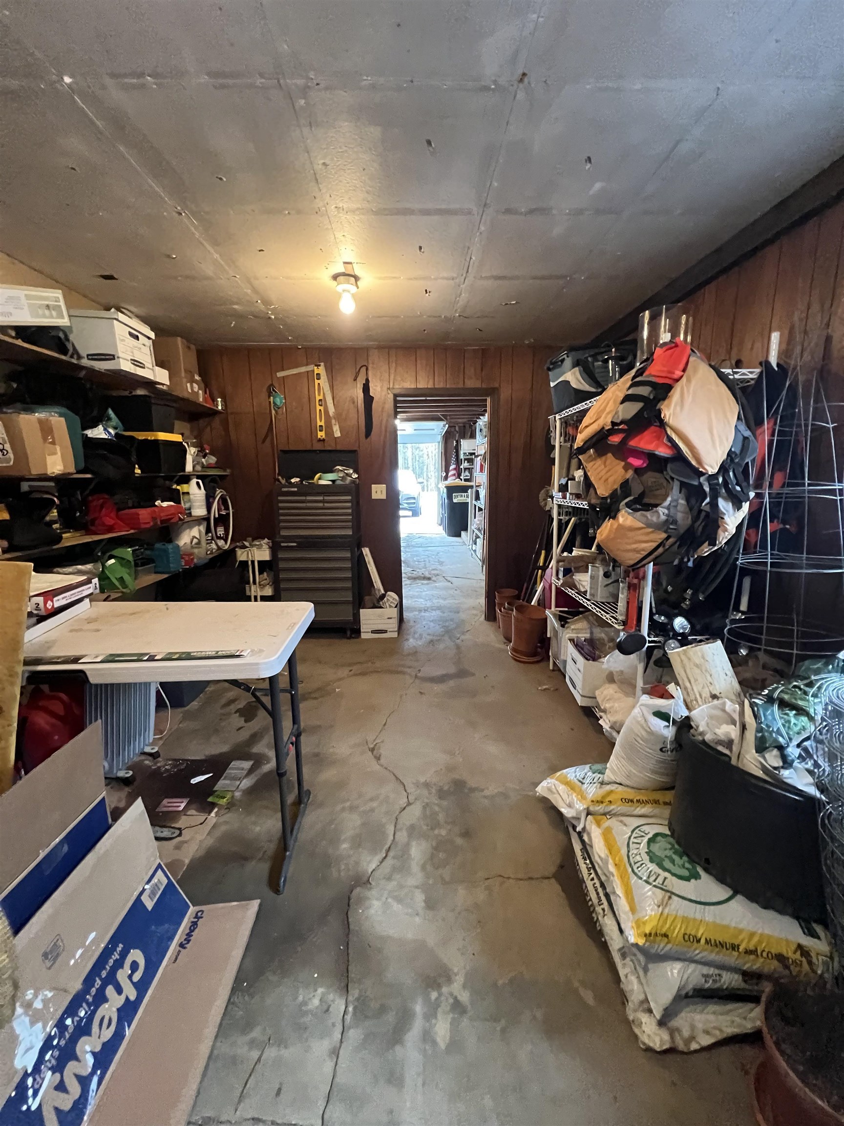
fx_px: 423
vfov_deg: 106.2
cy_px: 563
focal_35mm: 13
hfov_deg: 89.9
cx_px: 422
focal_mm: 1.57
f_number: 1.8
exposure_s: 1/60
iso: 800
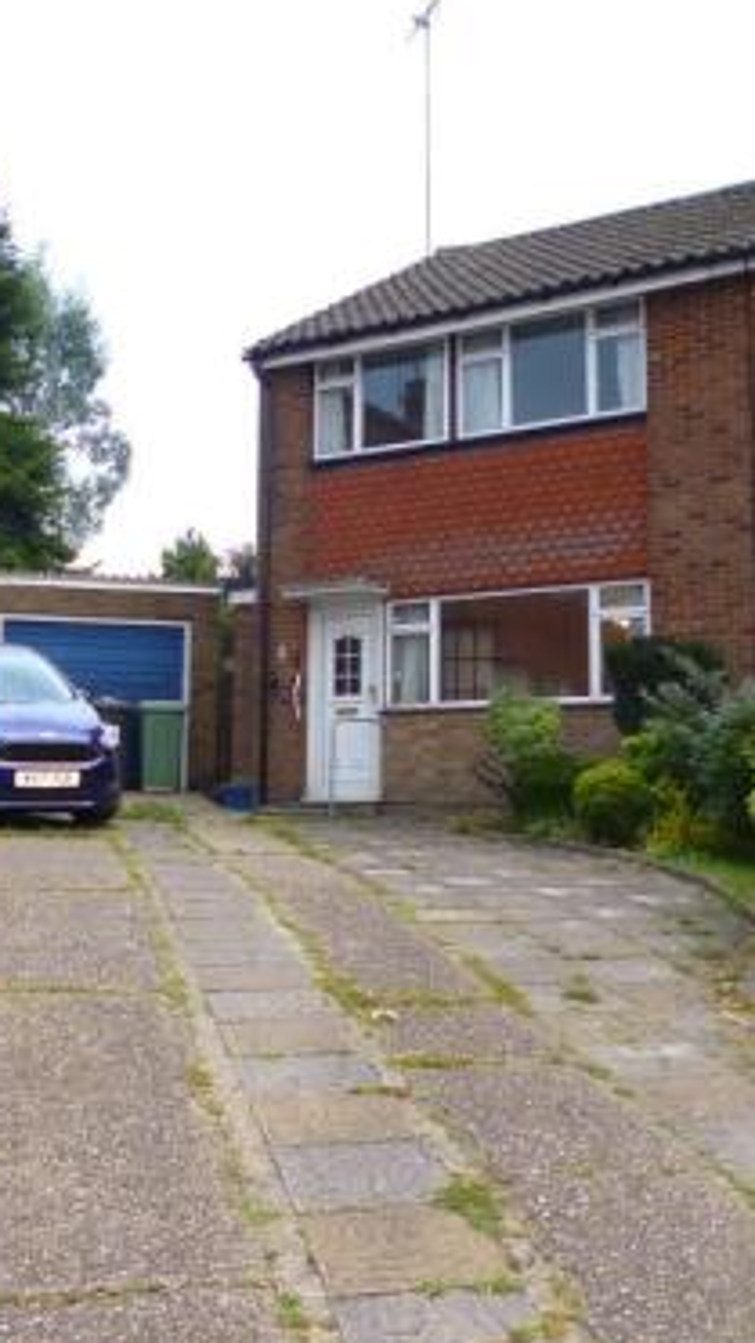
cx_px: 370
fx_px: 1461
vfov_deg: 49.4
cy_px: 623
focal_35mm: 41
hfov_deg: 29.0
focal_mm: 4.3
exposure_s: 1/160
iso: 100
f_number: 2.5
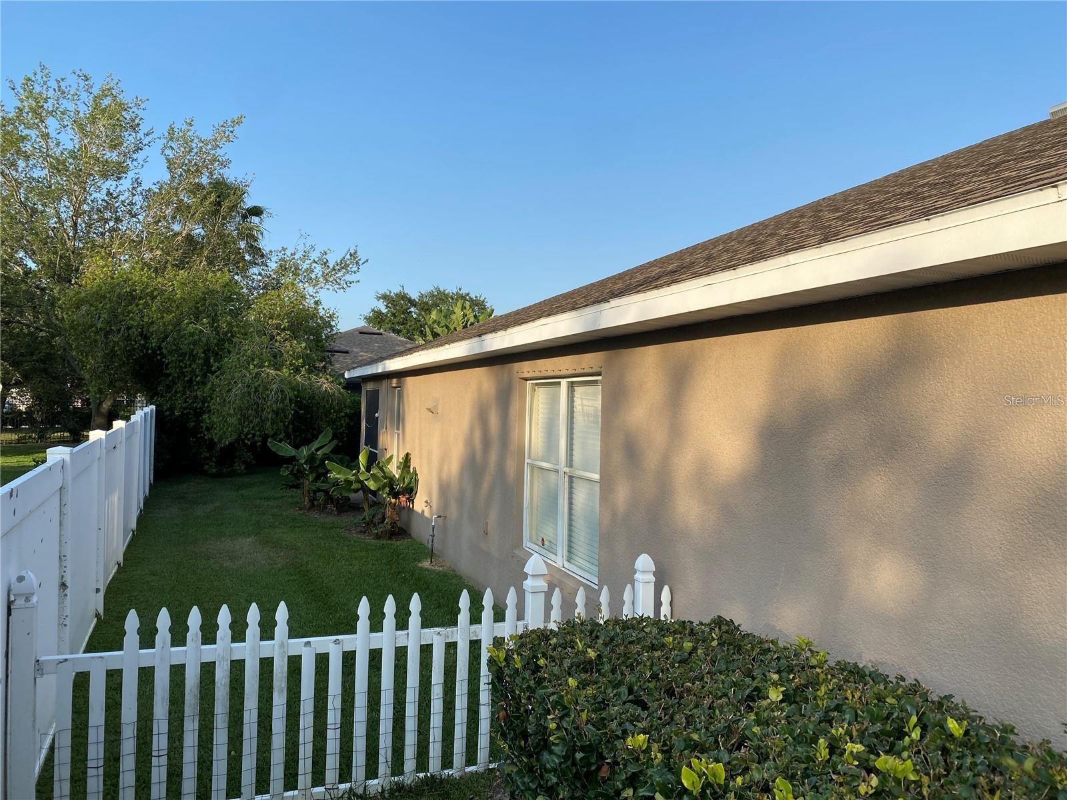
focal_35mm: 26
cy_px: 400
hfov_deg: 67.3
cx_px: 534
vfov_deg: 53.1
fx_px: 801
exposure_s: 1/1429
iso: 32
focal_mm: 4.25
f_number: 1.8
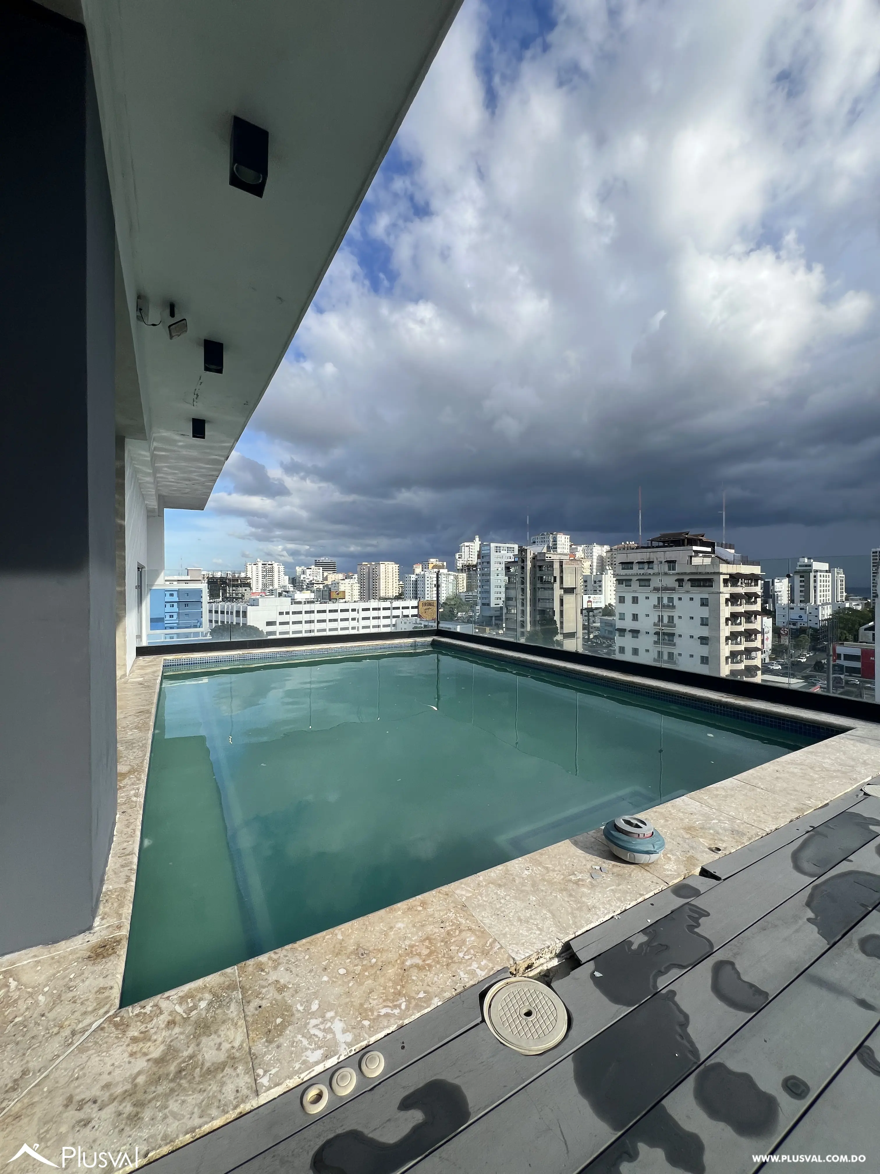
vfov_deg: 106.2
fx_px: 441
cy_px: 587
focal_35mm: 13
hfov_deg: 89.9
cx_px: 440
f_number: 1.8
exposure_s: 1/1449
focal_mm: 1.57
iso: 32
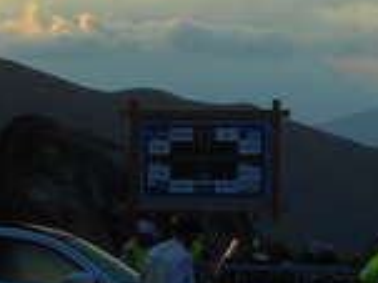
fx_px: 2553
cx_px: 463
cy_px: 35
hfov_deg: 8.4
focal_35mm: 234
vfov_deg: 6.3
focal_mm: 10.5
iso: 80
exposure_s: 1/200
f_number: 5.1
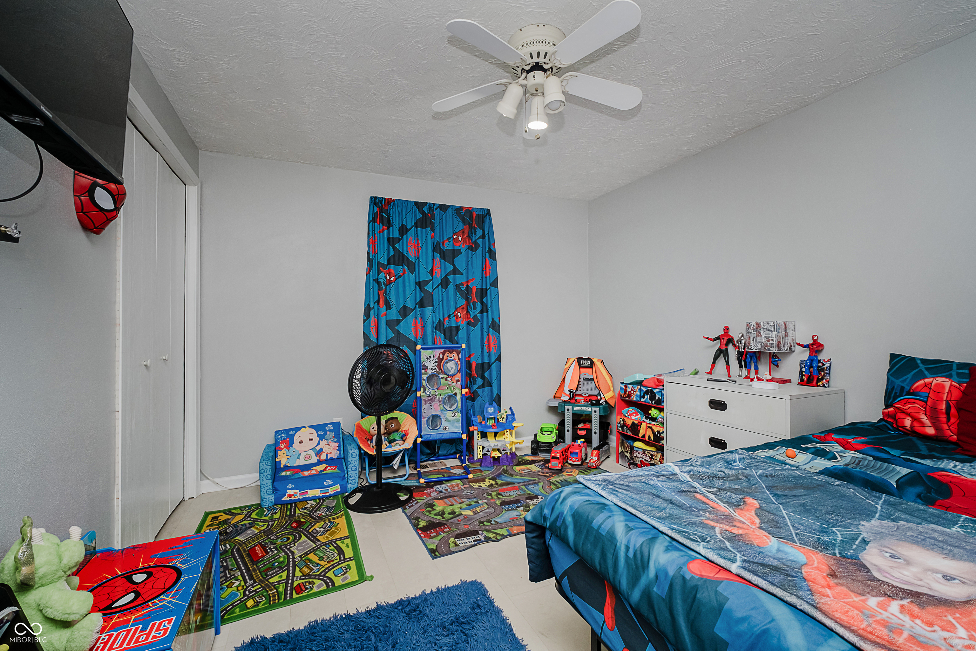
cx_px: 488
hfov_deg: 100.4
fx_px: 407
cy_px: 326
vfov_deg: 77.3
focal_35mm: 15
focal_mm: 10
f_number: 4
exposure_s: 1/50
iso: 500
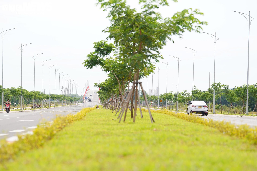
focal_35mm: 162
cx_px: 128
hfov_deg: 12.7
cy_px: 86
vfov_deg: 8.5
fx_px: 1156
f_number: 4.5
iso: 250
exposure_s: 1/1000
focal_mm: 162
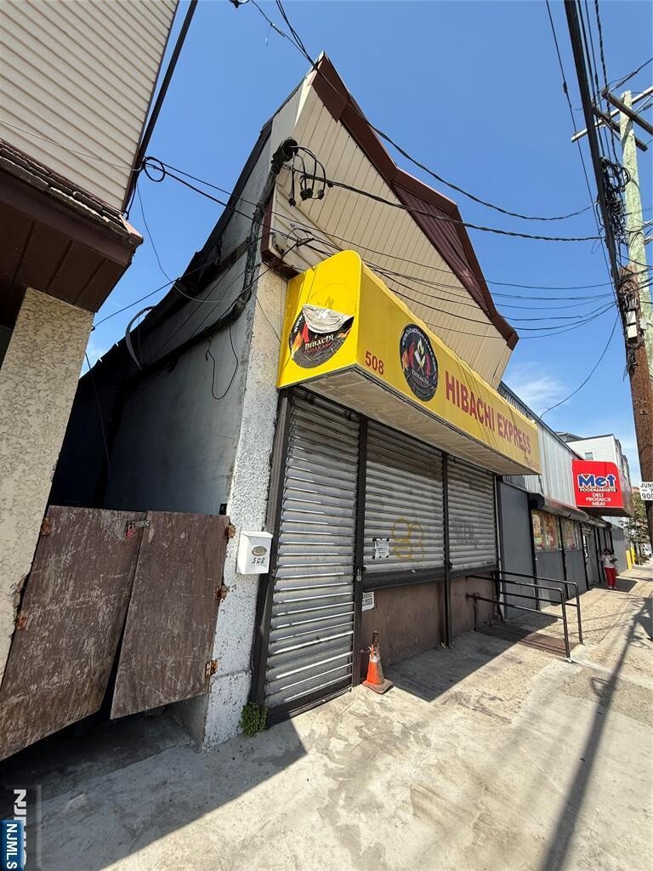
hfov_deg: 85.7
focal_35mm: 14
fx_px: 352
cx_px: 326
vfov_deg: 102.1
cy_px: 436
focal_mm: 2.22
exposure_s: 1/1125
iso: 50
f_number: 2.2
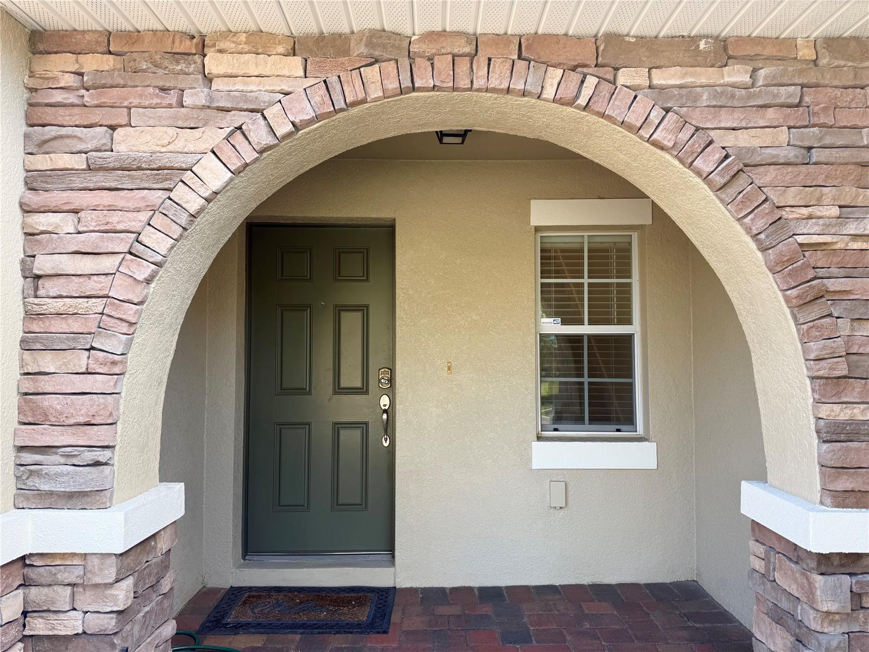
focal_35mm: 24
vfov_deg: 56.8
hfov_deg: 71.6
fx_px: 602
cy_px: 326
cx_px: 434
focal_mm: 6.76
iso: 80
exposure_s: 1/230
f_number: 1.78
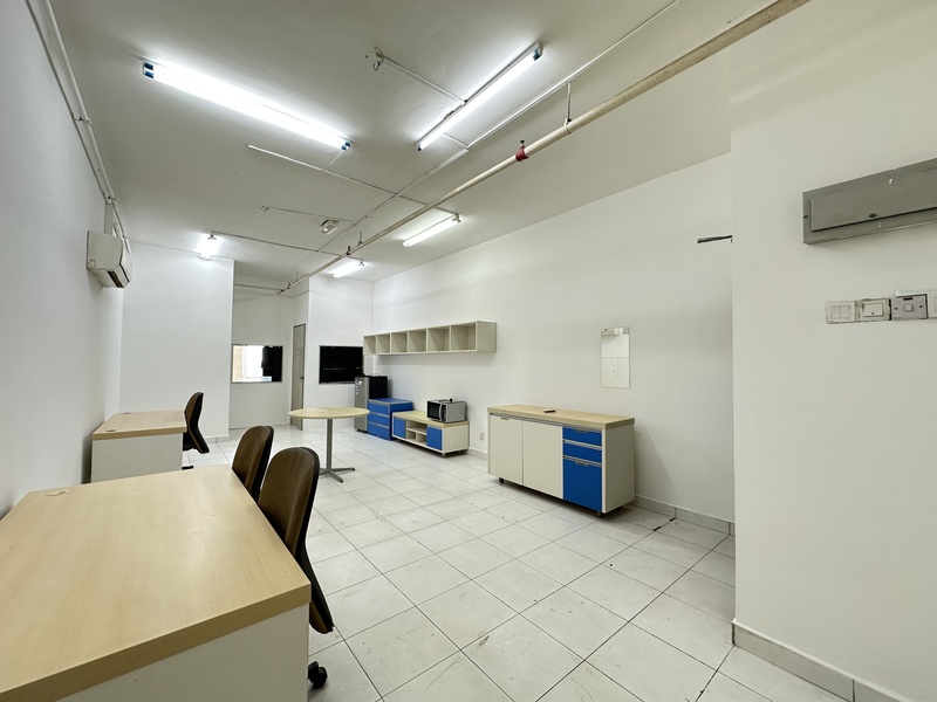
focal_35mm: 14
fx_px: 379
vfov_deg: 85.7
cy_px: 351
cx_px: 468
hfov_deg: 102.1
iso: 160
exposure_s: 1/100
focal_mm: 2.22
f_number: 2.2
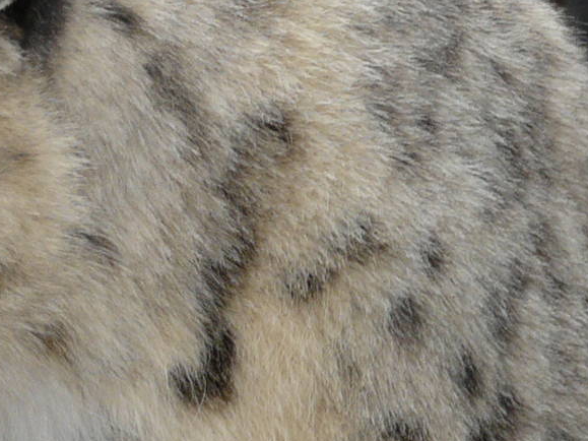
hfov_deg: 4.4
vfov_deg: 3.3
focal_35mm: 445
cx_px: -8
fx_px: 7557
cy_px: 112
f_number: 3.6
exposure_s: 1/100
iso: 100
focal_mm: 20.6
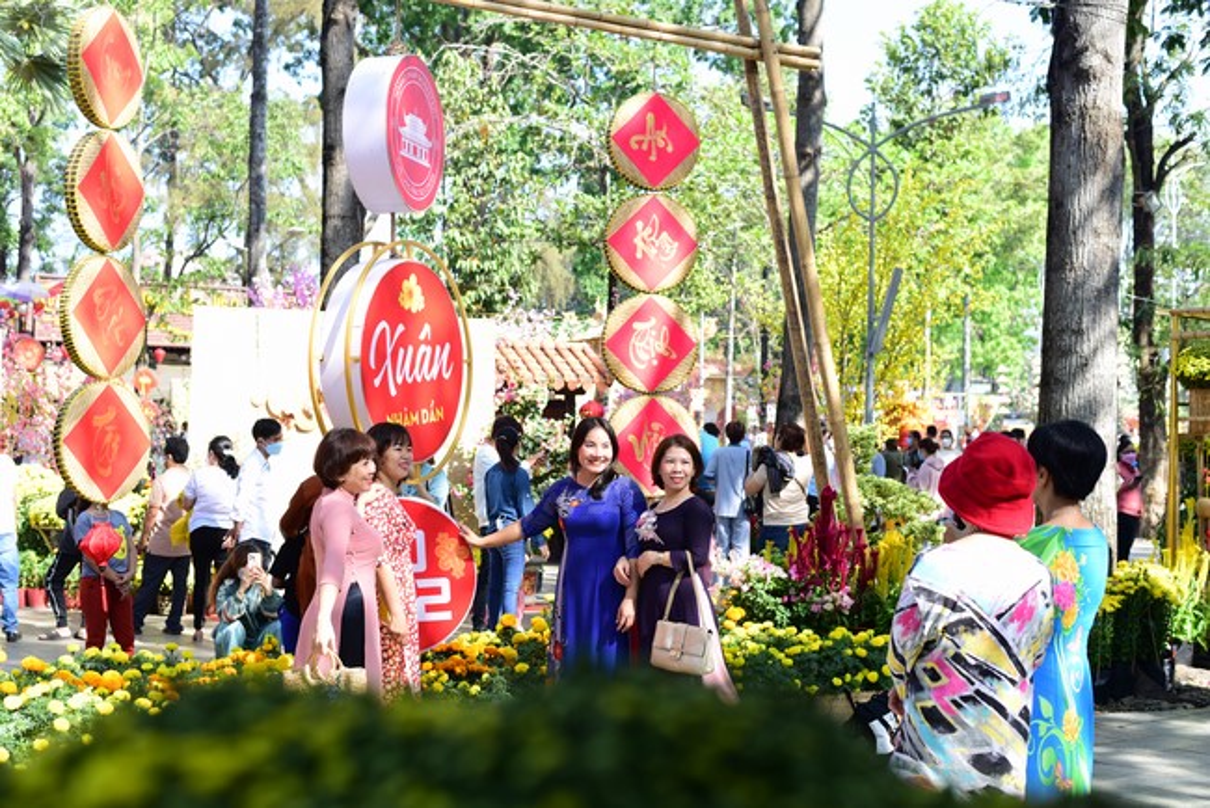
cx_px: 605
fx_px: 1681
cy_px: 404
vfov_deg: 27.0
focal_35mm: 50
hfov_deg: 39.6
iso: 100
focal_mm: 50
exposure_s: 1/160
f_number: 4.5
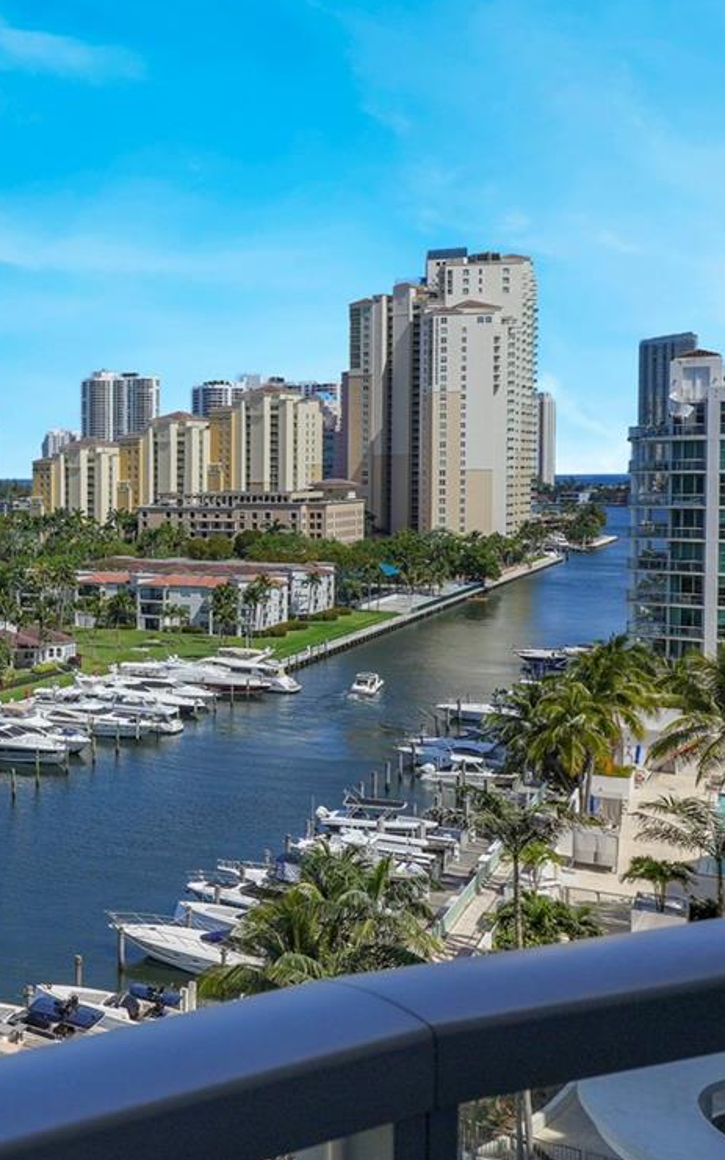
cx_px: -371
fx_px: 1391
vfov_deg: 45.2
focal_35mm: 44
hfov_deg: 23.3
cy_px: 513
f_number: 9
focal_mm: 20
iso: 100
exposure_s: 1/800
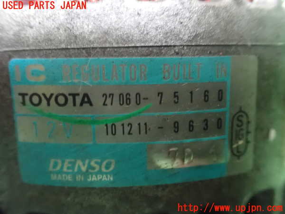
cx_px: 142
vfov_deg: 46.8
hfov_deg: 60.0
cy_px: 107
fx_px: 247
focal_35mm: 30
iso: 1600
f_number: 2.3
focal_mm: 5.4
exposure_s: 1/25
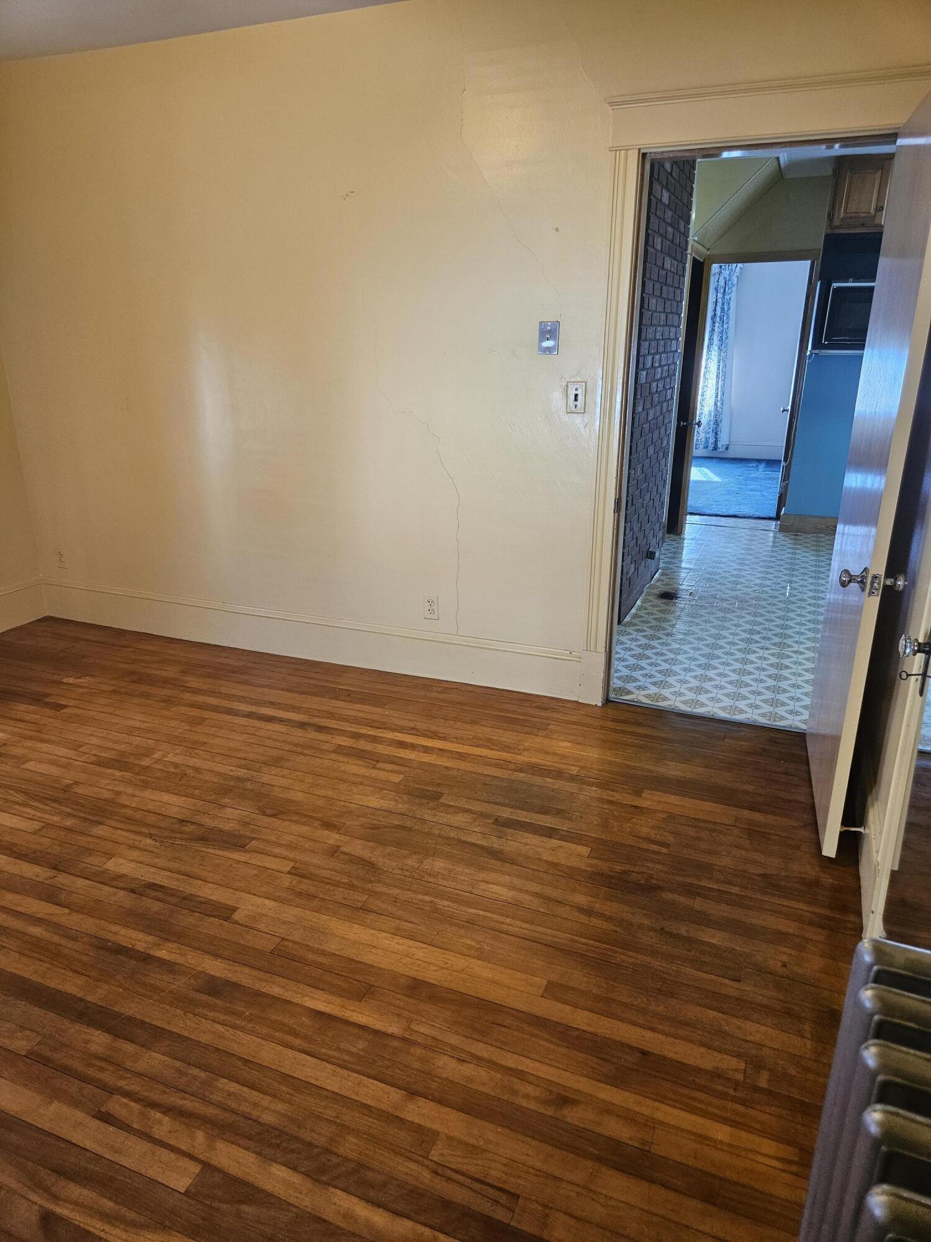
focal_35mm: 23
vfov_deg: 73.9
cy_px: 621
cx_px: 466
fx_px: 825
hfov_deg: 58.9
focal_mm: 5.4
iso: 200
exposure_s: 1/120
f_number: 1.8
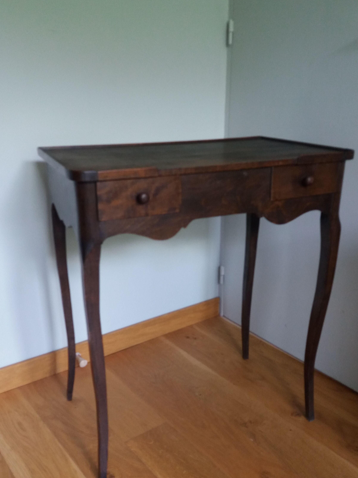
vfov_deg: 51.3
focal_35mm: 36
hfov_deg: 39.6
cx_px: 164
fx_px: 496
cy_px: 246
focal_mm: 3.7
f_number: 1.9
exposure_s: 1/33
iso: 100
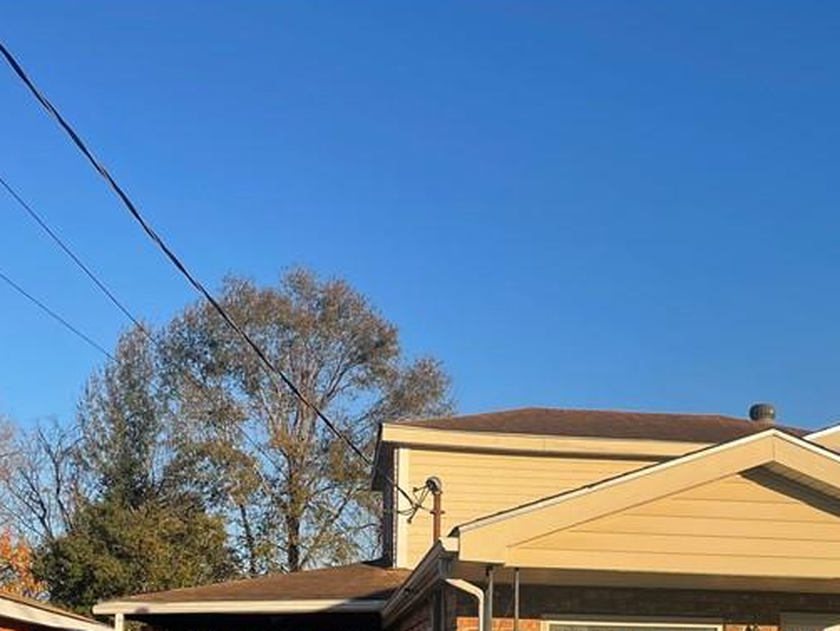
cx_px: 559
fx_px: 1287
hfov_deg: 35.8
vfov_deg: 26.1
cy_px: 628
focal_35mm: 53
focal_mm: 4.2
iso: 32
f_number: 1.6
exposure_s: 1/2398
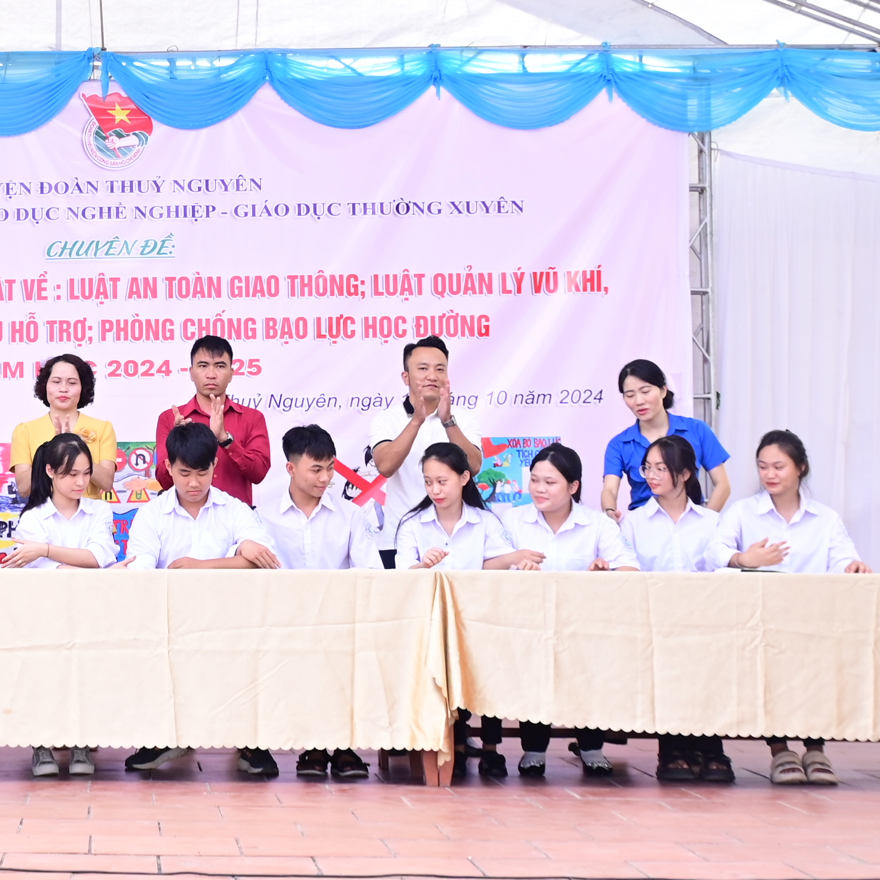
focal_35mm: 85
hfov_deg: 19.9
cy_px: 362
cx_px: 21
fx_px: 2445
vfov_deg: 20.4
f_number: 4
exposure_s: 1/200
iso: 640
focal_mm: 32
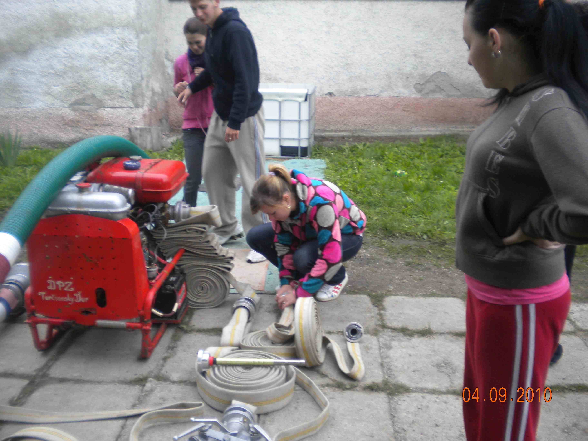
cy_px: 220
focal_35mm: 35
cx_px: 294
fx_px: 595
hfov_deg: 52.6
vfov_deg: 40.7
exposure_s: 1/60
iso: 111
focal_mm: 6.3
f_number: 3.1
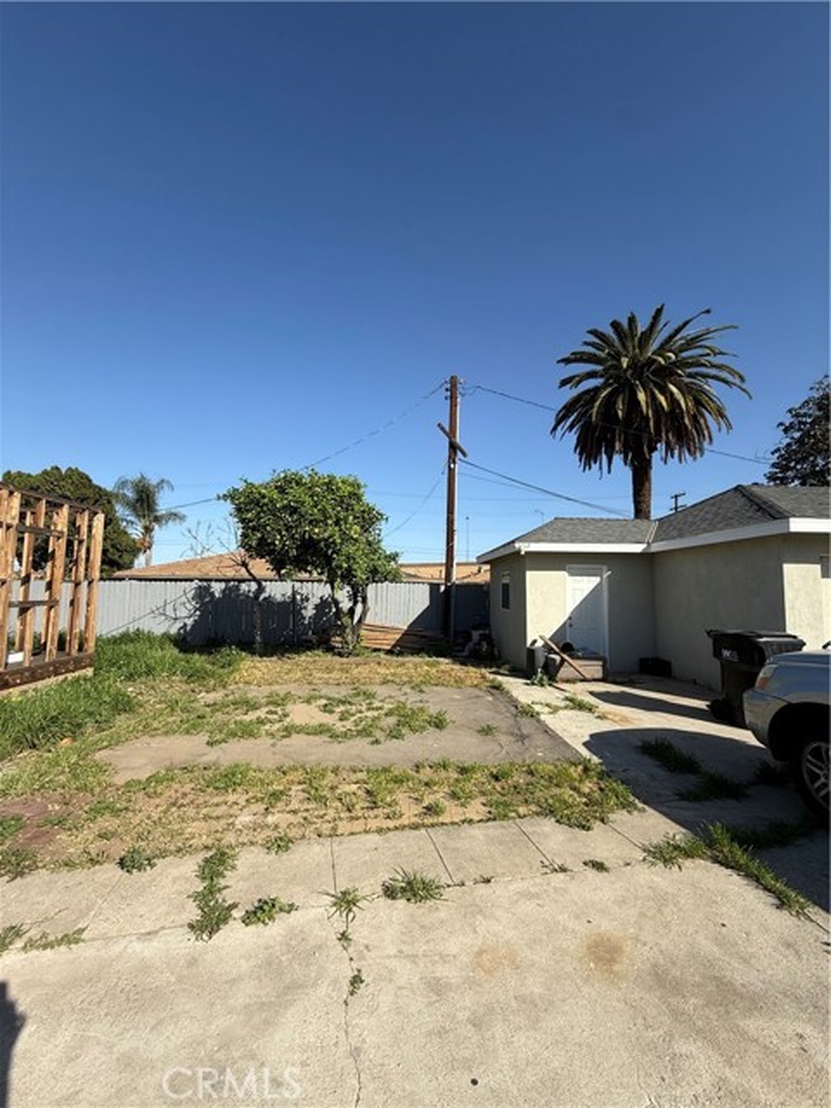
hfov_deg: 85.7
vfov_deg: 102.1
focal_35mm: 14
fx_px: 448
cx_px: 416
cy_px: 554
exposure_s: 1/2410
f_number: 2.2
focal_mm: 2.22
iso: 50
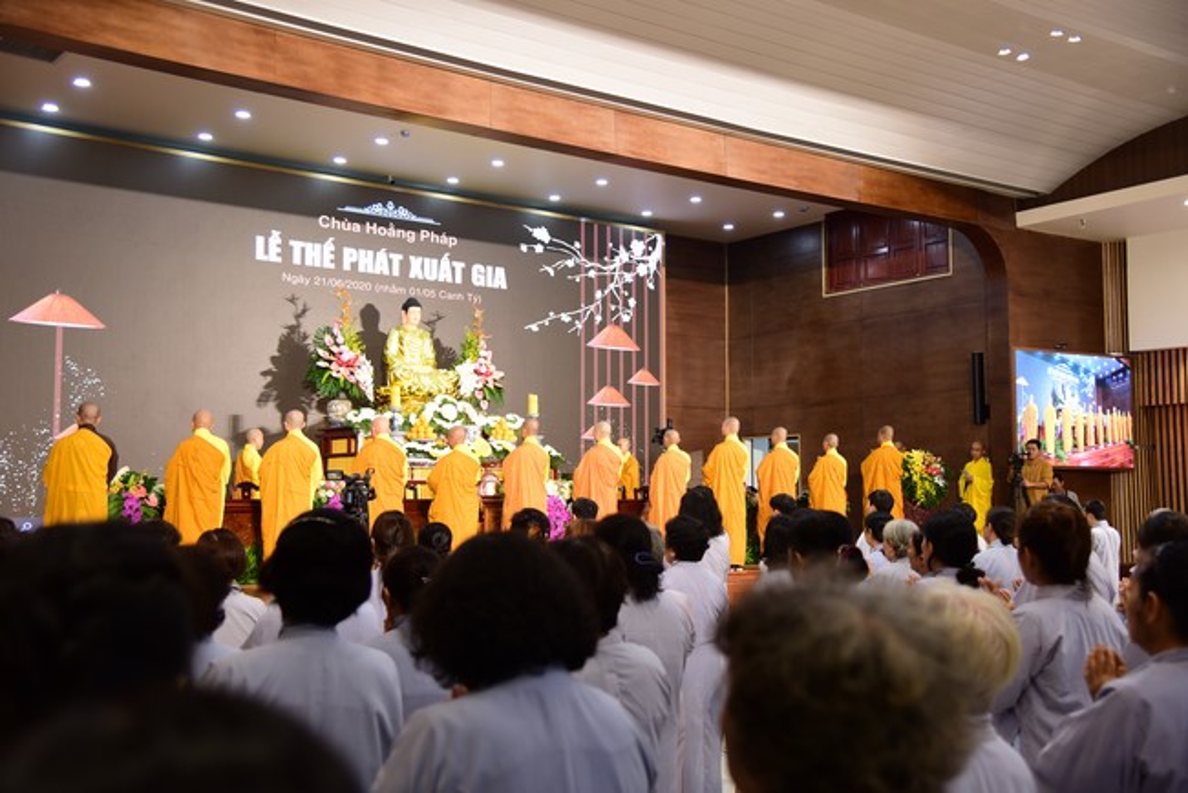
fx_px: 1321
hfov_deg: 48.4
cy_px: 396
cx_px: 594
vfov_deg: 33.4
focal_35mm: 40
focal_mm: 40
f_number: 4
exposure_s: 1/80
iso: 800
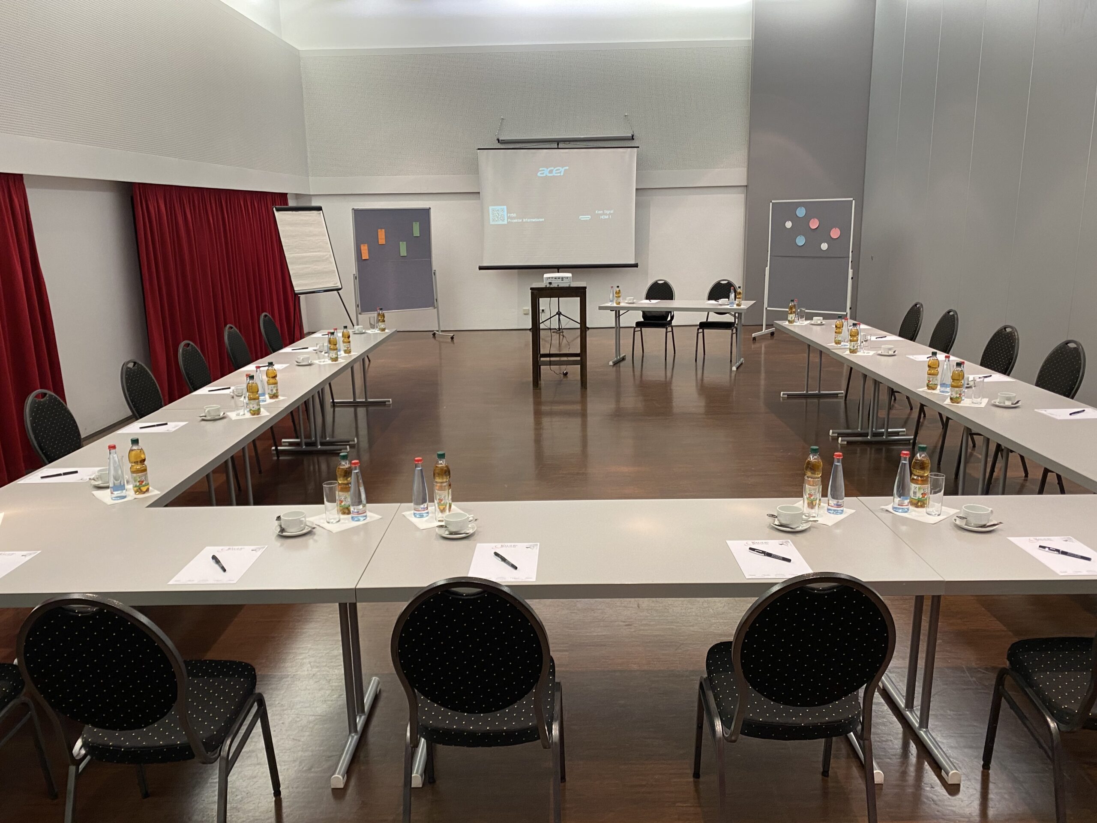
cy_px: 412
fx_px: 824
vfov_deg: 53.1
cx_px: 548
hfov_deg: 67.3
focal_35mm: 26
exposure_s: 1/50
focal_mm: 4.25
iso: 125
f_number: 1.8
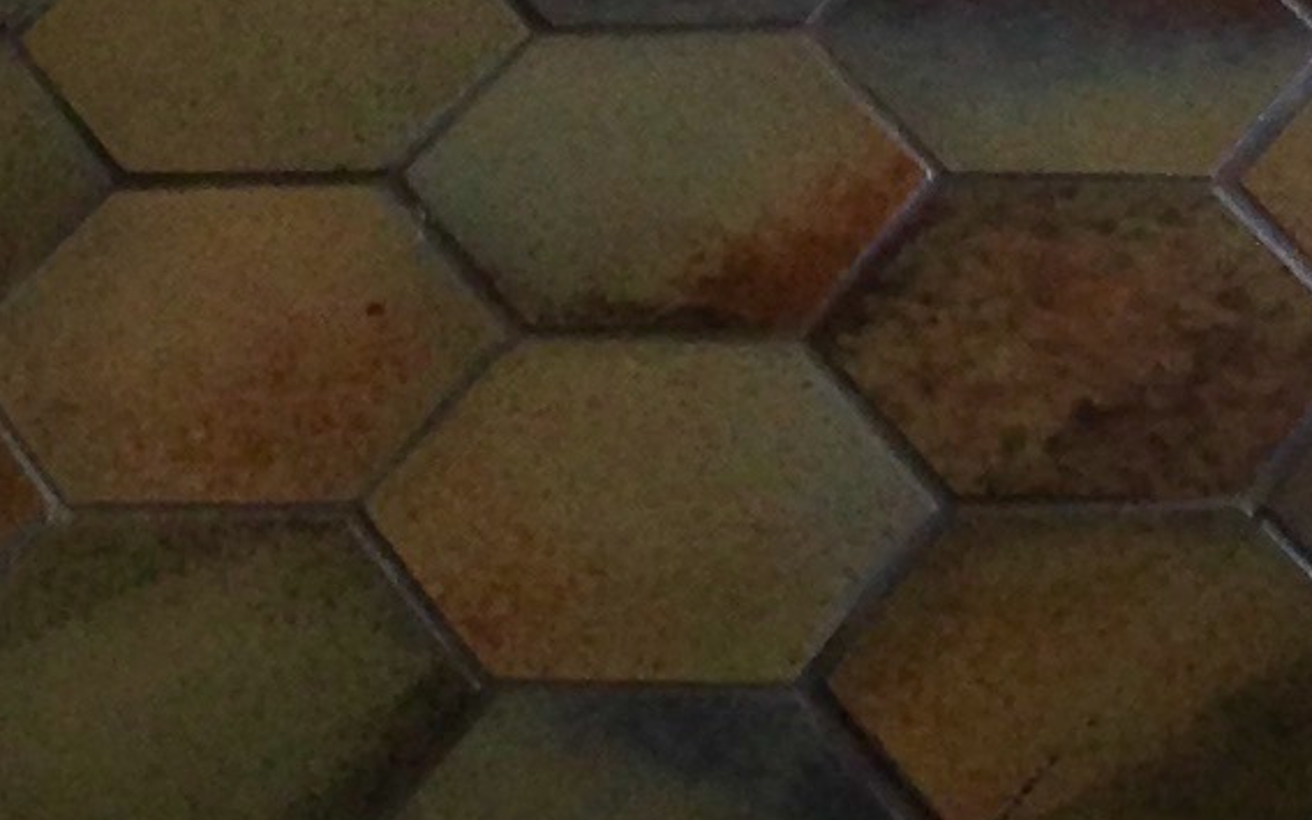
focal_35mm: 201
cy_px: -2372
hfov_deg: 10.4
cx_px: 499
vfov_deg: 5.7
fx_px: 7187
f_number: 2.4
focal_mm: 4.12
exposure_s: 1/60
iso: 50
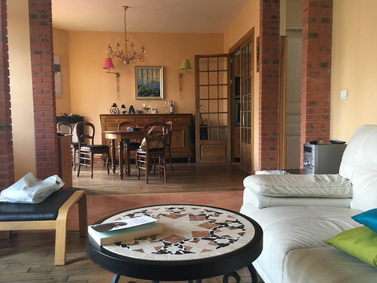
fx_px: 316
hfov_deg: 61.7
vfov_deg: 48.2
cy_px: 142
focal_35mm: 29
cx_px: 188
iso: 125
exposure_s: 1/33
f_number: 2.2
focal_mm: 4.15
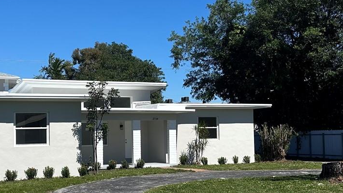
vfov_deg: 20.4
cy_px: 112
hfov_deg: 35.2
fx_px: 537
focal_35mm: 59
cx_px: 127
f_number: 1.78
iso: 80
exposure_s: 1/7042
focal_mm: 6.86
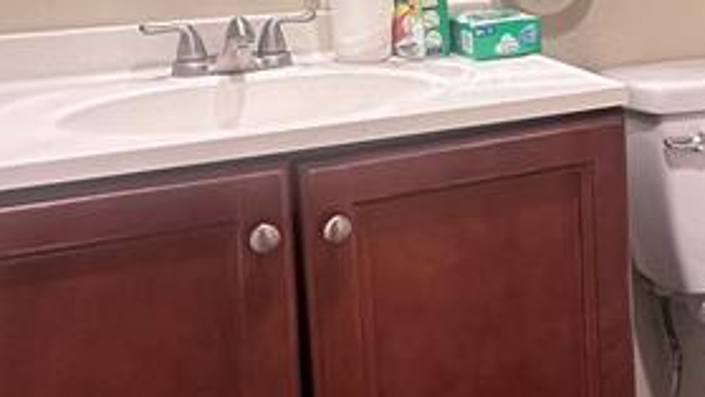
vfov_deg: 20.6
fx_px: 1047
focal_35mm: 56
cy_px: -25
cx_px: 642
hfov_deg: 35.0
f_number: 2.2
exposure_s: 1/60
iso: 320
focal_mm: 2.22
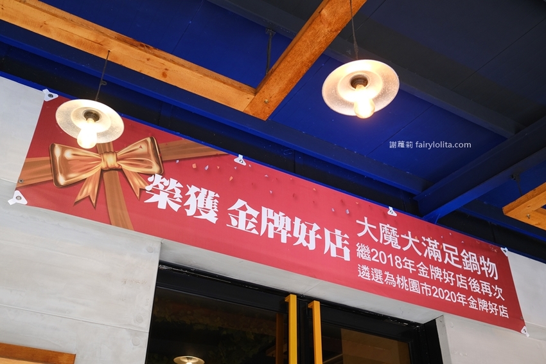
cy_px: 182
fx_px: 531
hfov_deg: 54.5
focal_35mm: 35
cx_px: 273
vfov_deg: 37.8
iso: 400
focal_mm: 23
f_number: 3.6
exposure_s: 1/38
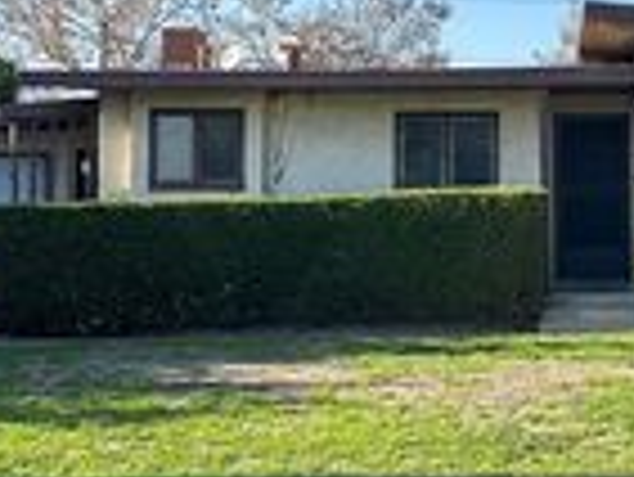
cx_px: 558
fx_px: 1558
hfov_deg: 22.5
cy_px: 92
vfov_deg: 17.2
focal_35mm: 85
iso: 80
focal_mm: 6.86
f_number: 1.78
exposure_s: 1/740
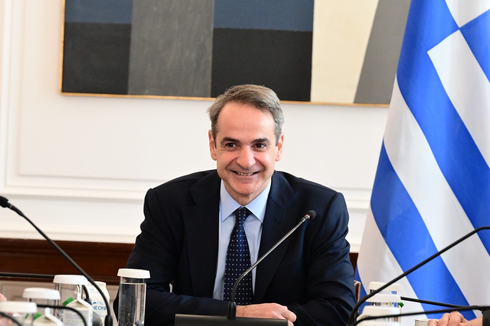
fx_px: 2721
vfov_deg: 6.9
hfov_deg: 10.3
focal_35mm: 200
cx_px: 245
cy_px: 163
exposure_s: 1/400
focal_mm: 200
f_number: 6.3
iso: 8000
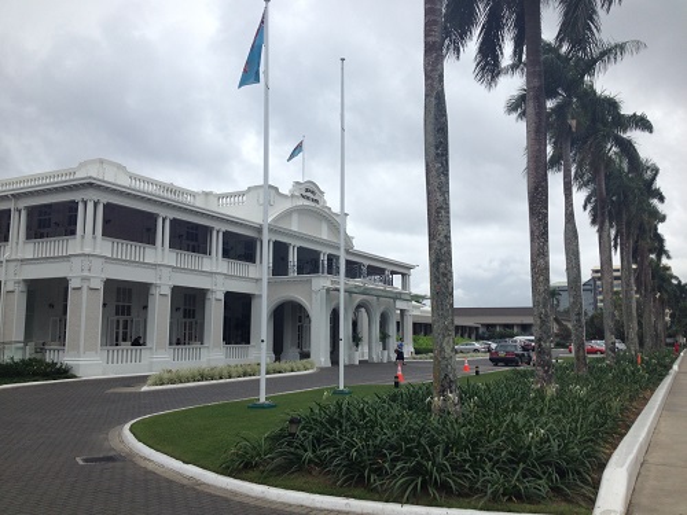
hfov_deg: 52.6
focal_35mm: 35
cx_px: 344
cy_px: 258
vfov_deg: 40.7
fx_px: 695
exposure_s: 1/1151
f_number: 2.4
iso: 50
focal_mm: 4.28
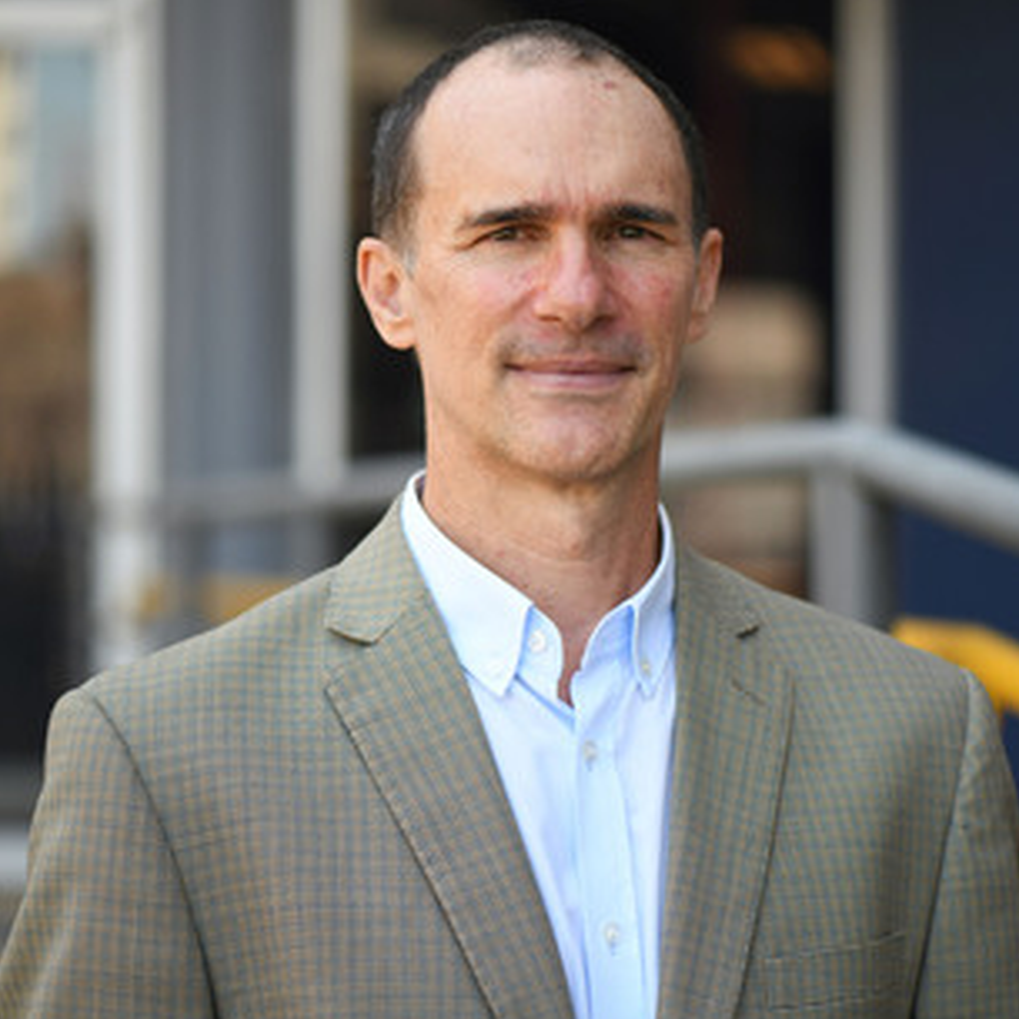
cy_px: 511
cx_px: 581
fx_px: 4496
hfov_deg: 12.9
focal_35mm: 135
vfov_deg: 12.9
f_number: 3.2
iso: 500
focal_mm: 105
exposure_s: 1/800
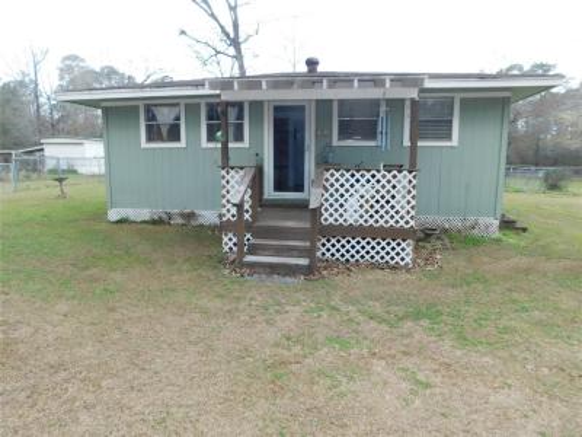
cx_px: 291
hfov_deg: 73.9
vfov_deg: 58.9
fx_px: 387
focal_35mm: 23
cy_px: 218
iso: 125
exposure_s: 1/160
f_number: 3
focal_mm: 4
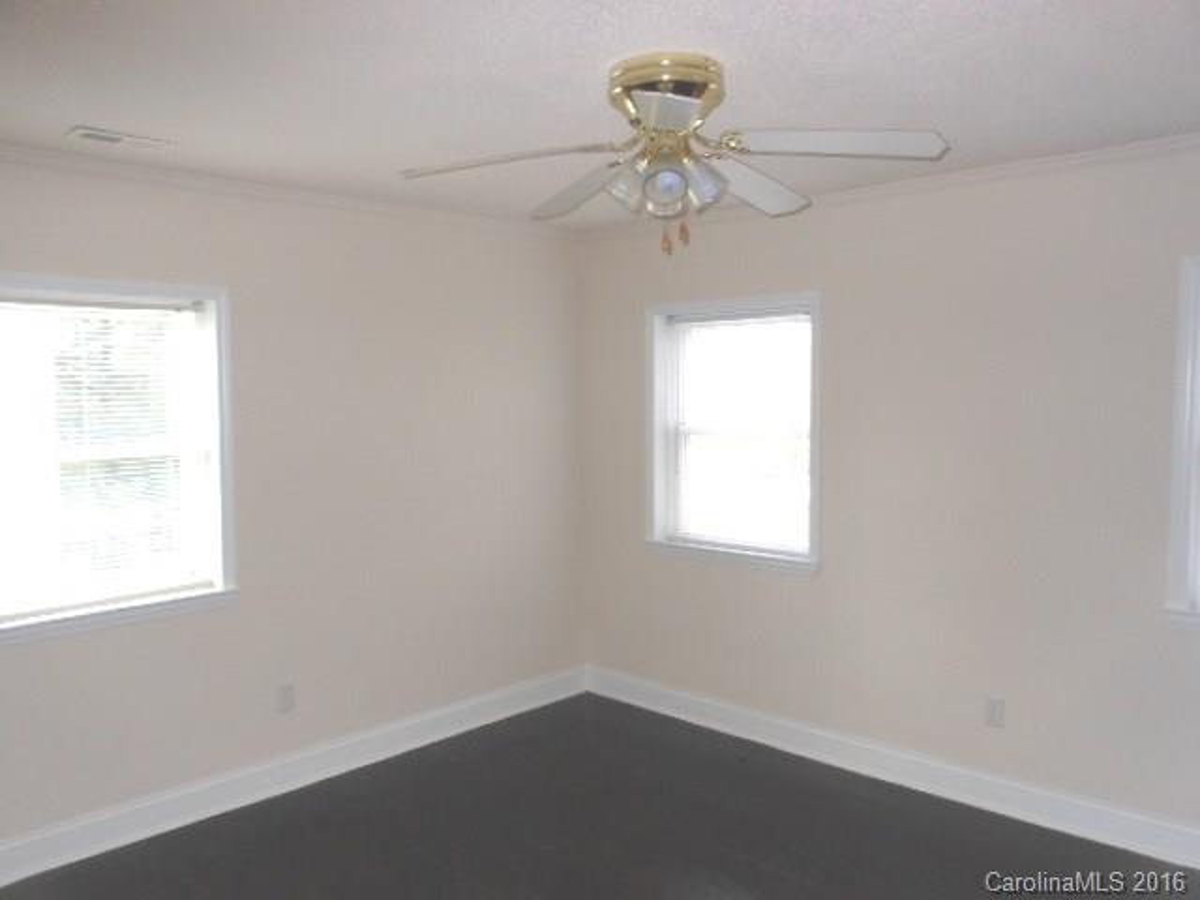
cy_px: 450
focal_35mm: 28
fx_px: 971
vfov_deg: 49.7
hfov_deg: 63.4
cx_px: 600
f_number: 3.7
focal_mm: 5
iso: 200
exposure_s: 1/25
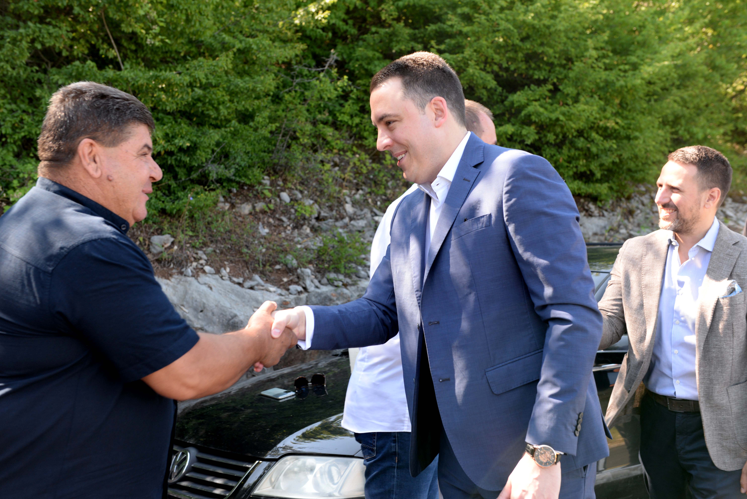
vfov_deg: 28.1
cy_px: 250
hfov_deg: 41.1
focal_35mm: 48
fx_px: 996
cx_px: 374
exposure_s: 1/250
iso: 500
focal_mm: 48
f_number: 5
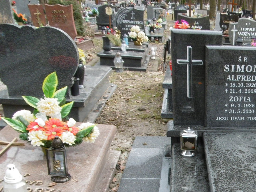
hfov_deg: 38.9
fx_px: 333
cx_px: 235
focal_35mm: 45
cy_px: 175
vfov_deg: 30.7
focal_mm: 4.3
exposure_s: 1/200
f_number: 3.1
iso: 100
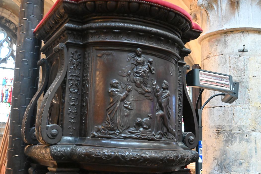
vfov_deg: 29.2
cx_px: 130
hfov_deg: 42.8
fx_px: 333
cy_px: 87
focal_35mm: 46
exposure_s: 1/40
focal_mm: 46
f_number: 5.3
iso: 25600
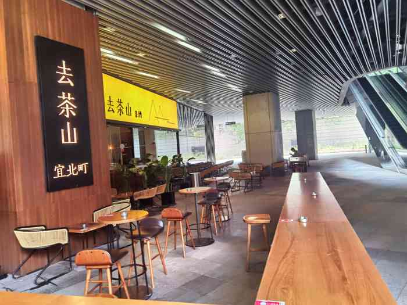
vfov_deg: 51.4
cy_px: 152
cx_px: 204
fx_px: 317
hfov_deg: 65.3
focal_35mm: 27
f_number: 1.9
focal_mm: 6.71
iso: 50
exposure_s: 1/133
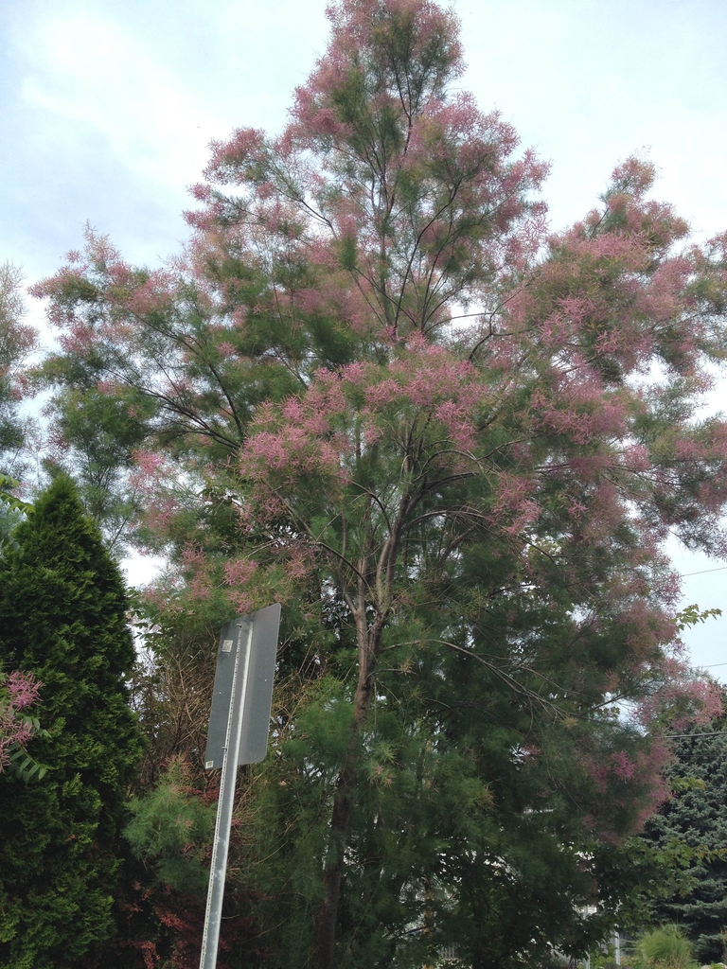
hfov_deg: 40.7
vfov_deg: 52.6
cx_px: 364
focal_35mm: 35
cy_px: 484
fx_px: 980
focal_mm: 4.28
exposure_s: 1/1042
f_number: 2.4
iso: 50
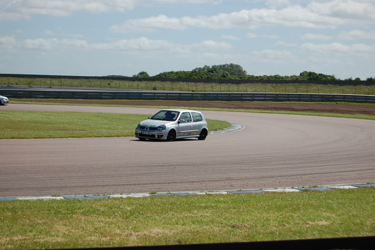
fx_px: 859
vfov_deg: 16.5
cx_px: 188
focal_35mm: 82
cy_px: 125
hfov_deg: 24.6
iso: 200
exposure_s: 1/1000
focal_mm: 55
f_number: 5.6
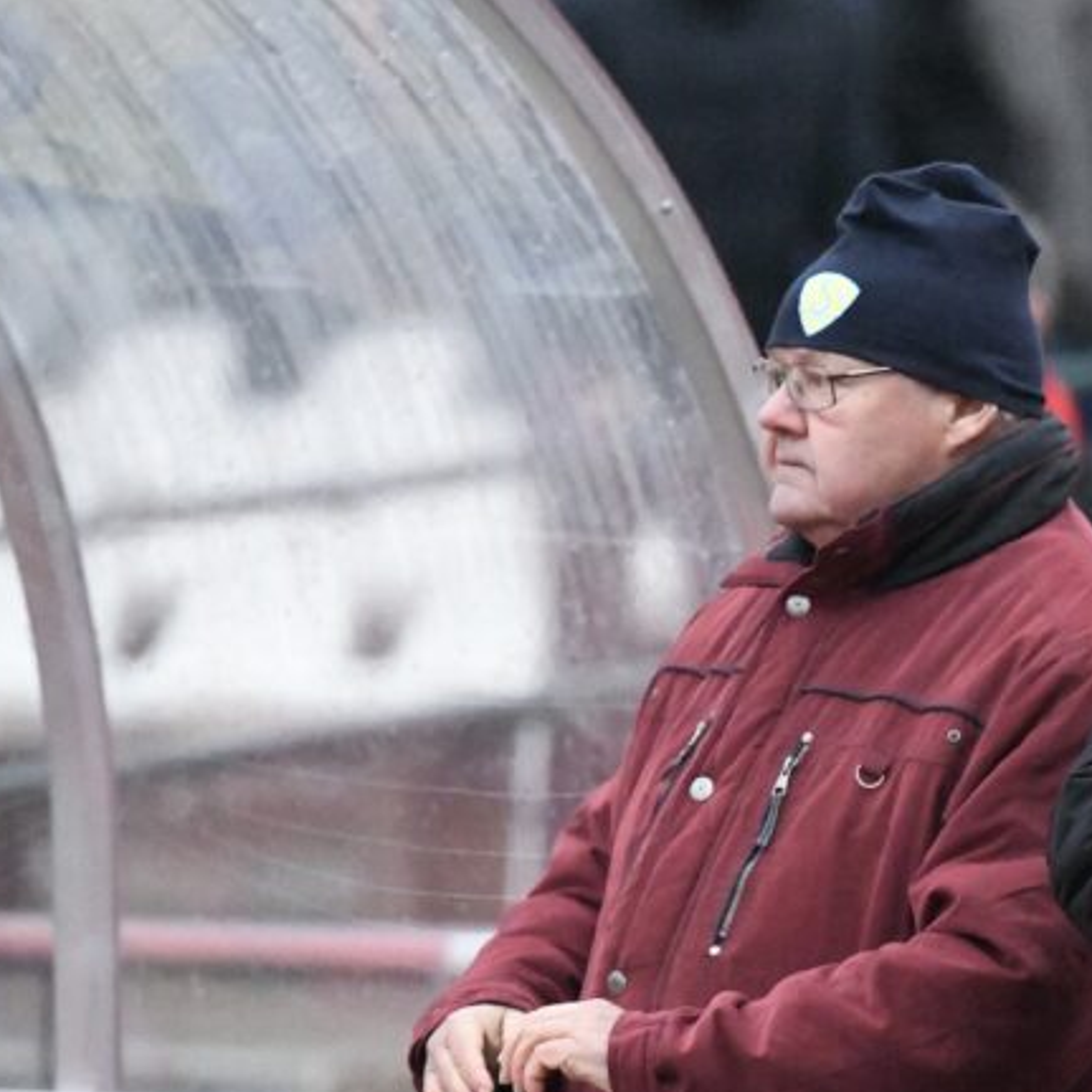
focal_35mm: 374
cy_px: 820
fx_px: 13348
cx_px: 1264
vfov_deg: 4.7
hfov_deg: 4.7
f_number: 2.8
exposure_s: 1/3200
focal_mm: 185
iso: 25600
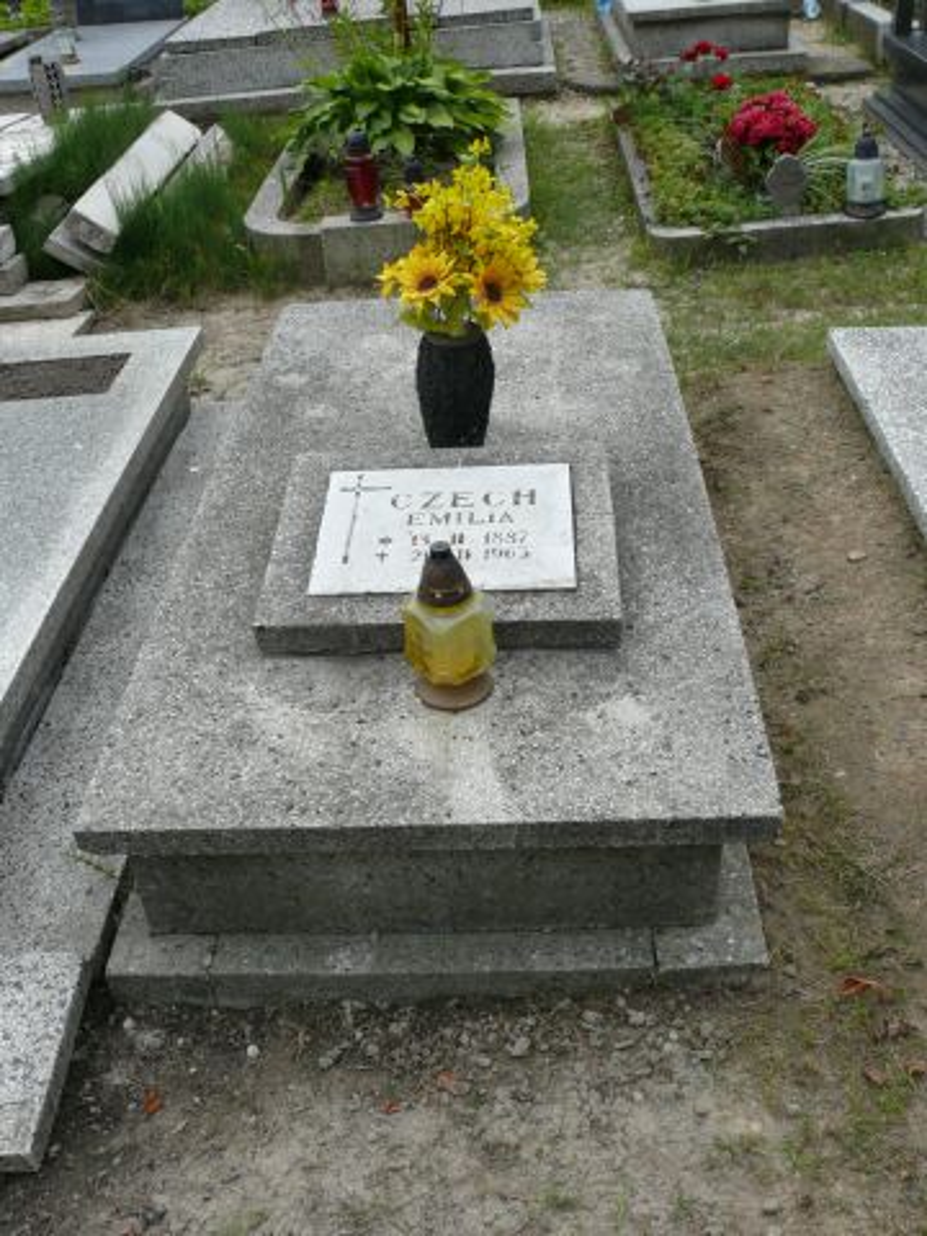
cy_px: 618
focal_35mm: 35
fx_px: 1250
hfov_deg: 40.7
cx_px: 464
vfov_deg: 52.6
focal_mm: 7.4
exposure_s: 1/250
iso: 100
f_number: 5
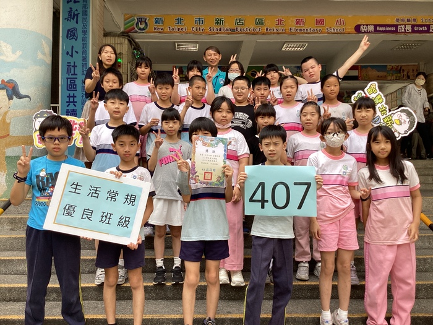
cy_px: 162
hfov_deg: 58.4
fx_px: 388
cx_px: 216
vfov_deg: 45.4
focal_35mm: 31
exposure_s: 1/196
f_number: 2.4
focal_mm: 3.3
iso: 25
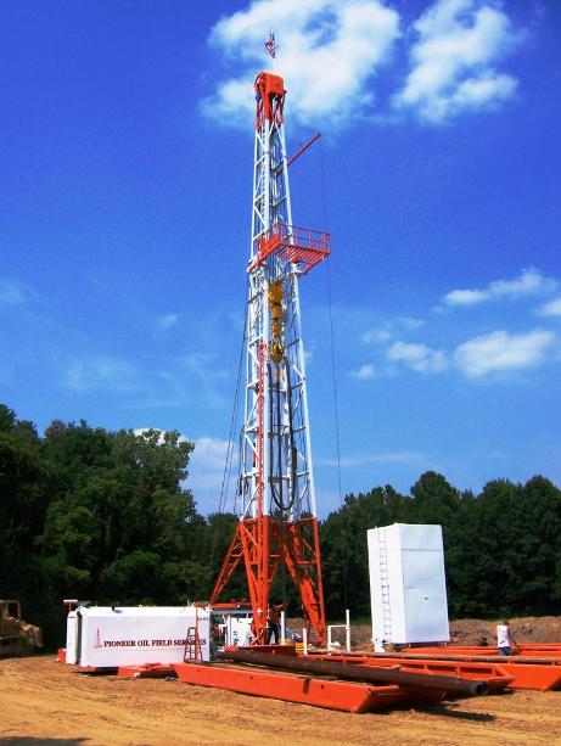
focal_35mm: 36
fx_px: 777
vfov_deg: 51.3
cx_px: 280
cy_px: 373
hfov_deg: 39.7
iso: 80
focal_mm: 6
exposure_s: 1/1250
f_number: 4.5
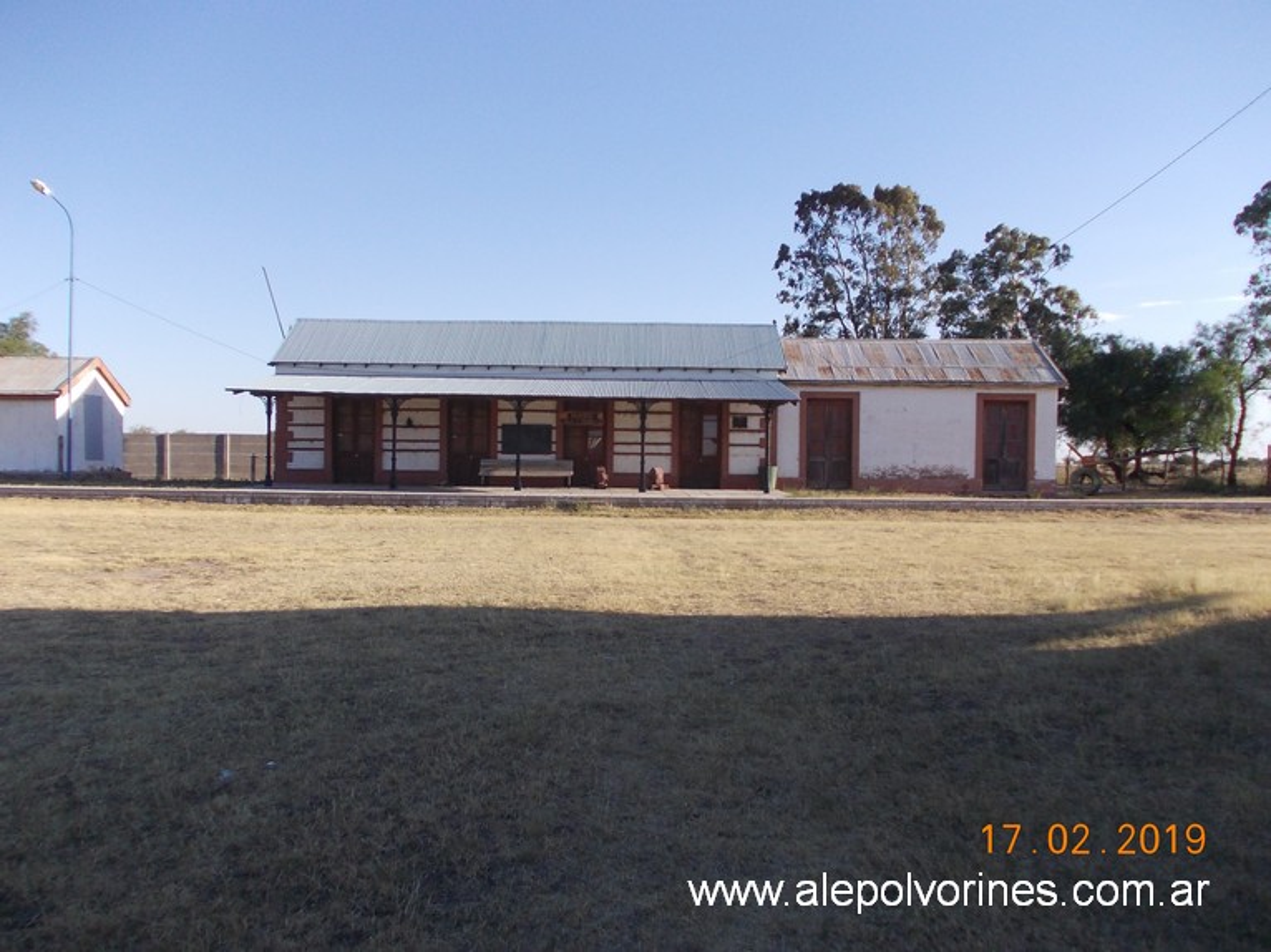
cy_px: 476
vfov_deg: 49.7
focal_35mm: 28
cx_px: 636
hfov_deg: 63.5
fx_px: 1028
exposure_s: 1/200
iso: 80
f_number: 5.4
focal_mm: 4
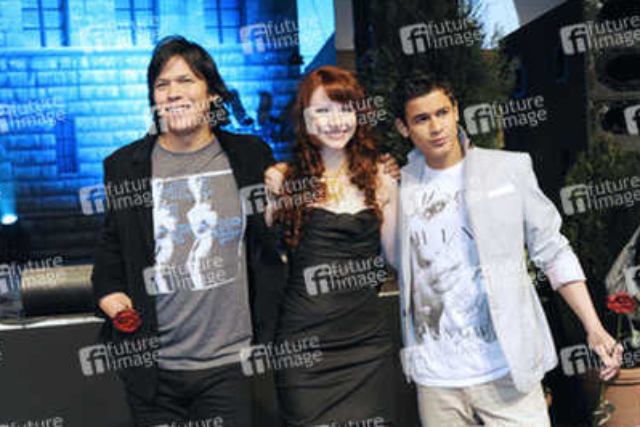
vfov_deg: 37.8
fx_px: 622
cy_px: 236
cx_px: 302
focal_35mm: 35
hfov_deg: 54.4
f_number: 4
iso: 1000
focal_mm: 31
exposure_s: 1/50
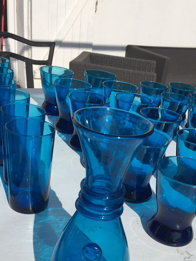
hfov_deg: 32.8
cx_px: 109
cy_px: 186
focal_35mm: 44
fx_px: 332
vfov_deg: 42.0
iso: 32
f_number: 2.2
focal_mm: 4.15
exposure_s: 1/3968
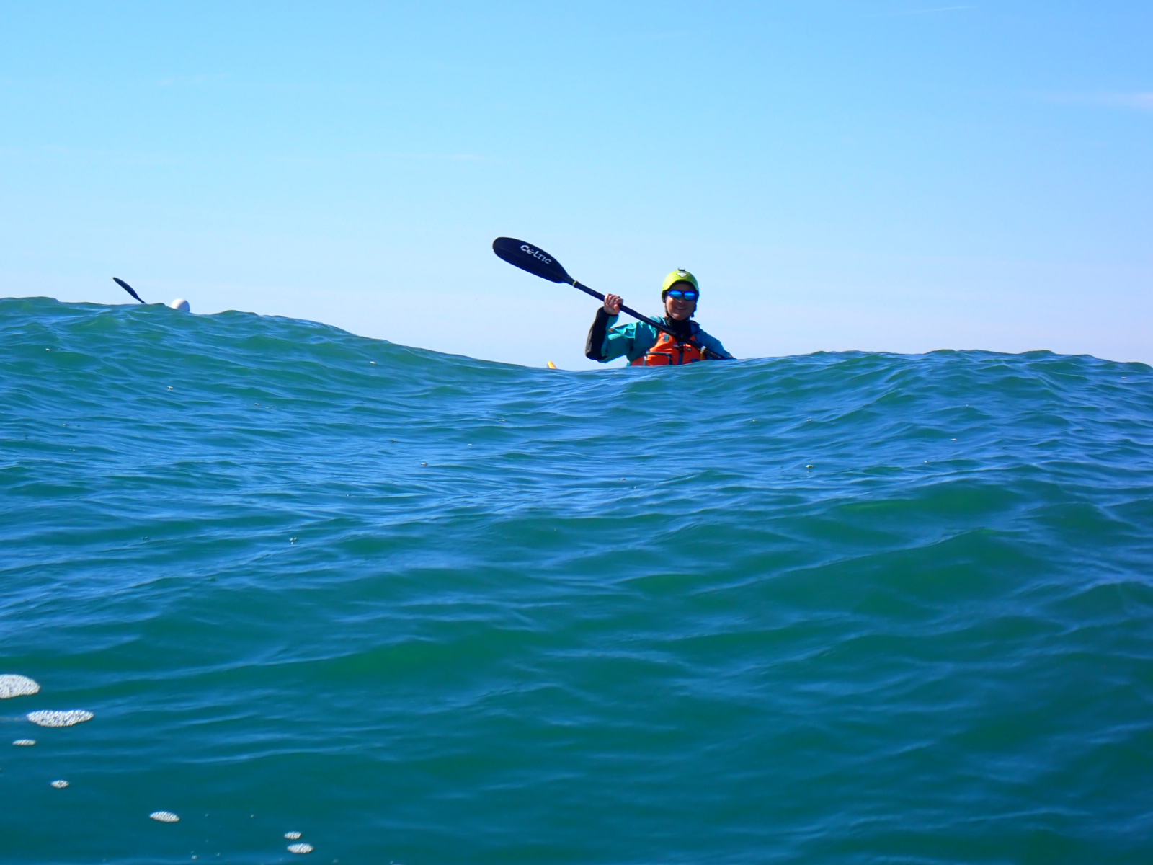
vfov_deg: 14.8
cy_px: 432
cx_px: 576
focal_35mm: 100
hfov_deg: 19.6
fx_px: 3331
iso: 100
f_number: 6.3
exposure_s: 1/320
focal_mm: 18
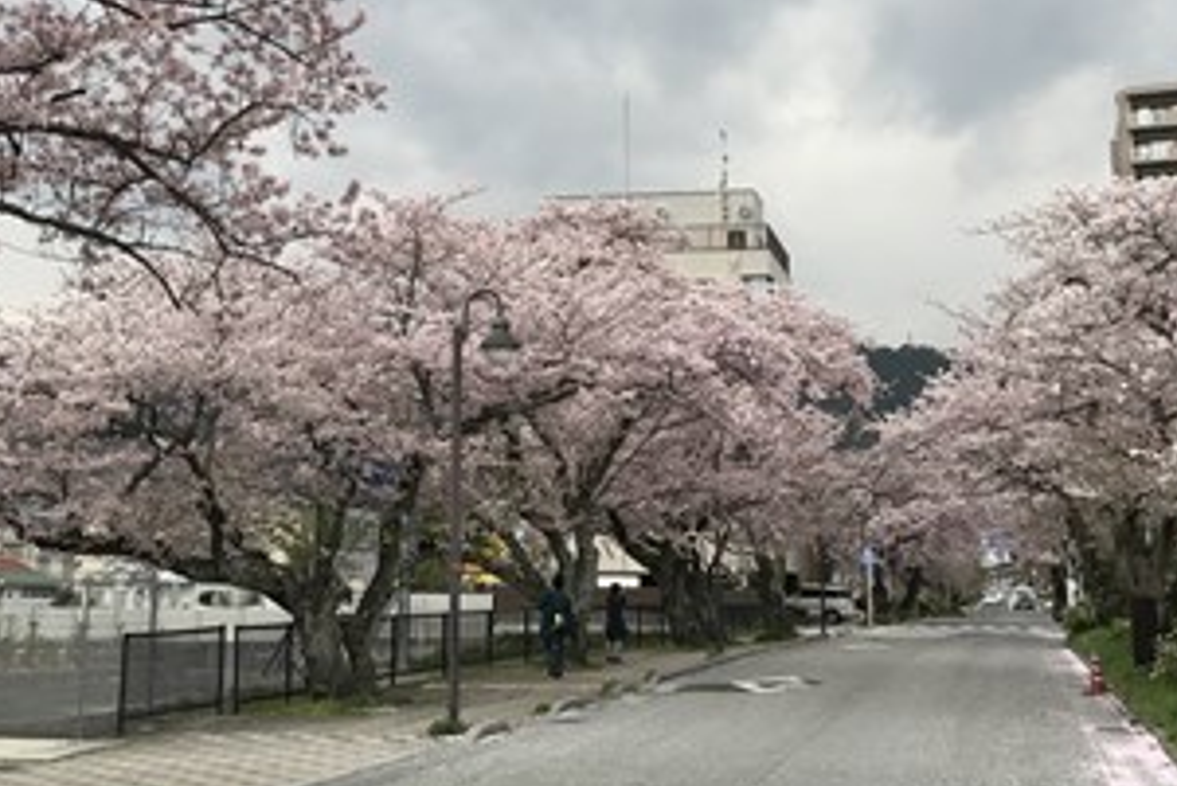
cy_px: 156
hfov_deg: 34.4
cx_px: 524
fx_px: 1897
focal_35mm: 58
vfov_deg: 23.1
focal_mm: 3.99
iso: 20
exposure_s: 1/863
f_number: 1.8
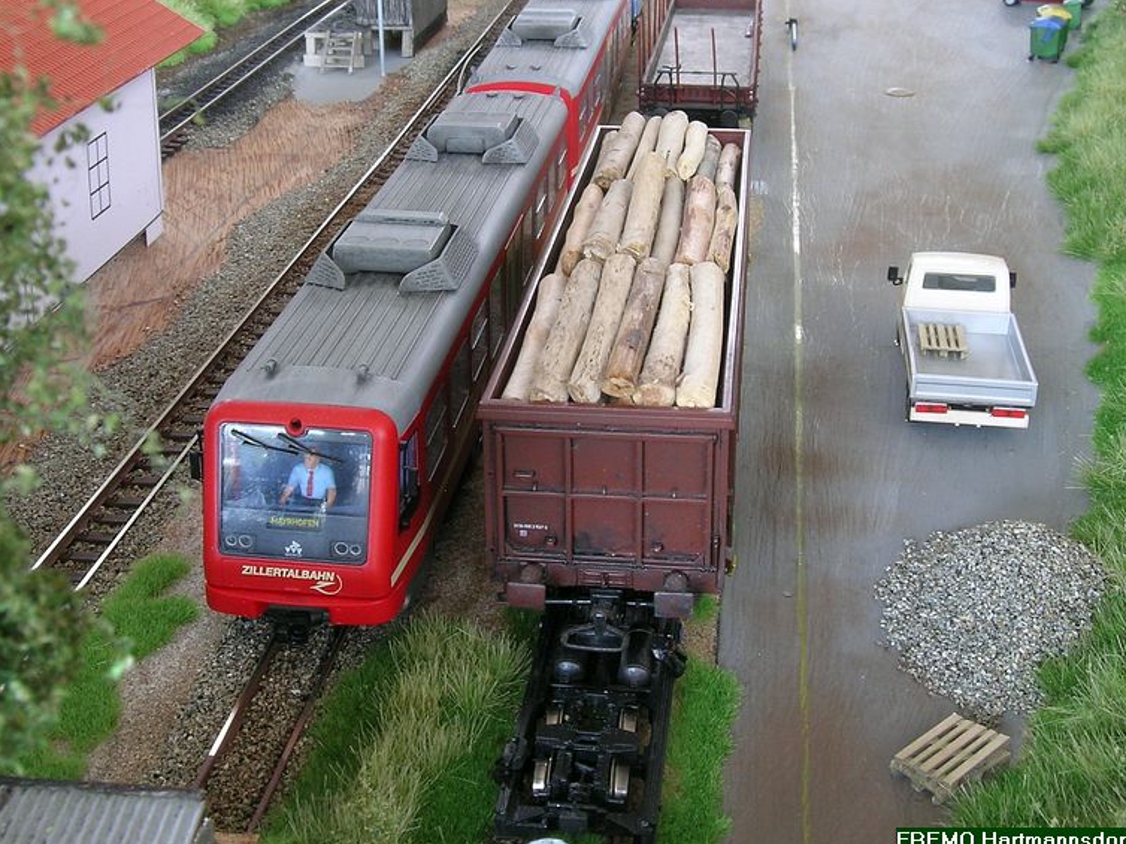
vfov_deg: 27.4
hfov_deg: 36.2
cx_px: 532
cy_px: 302
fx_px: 1723
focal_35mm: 53
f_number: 7.8
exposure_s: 1/2.8
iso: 50
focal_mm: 8
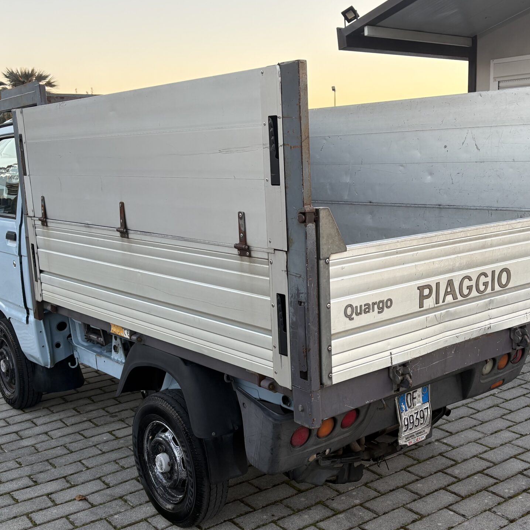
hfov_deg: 40.8
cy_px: 288
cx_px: 307
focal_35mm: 41
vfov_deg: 40.9
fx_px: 710
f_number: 1.6
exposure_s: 1/215
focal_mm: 5.96
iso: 64
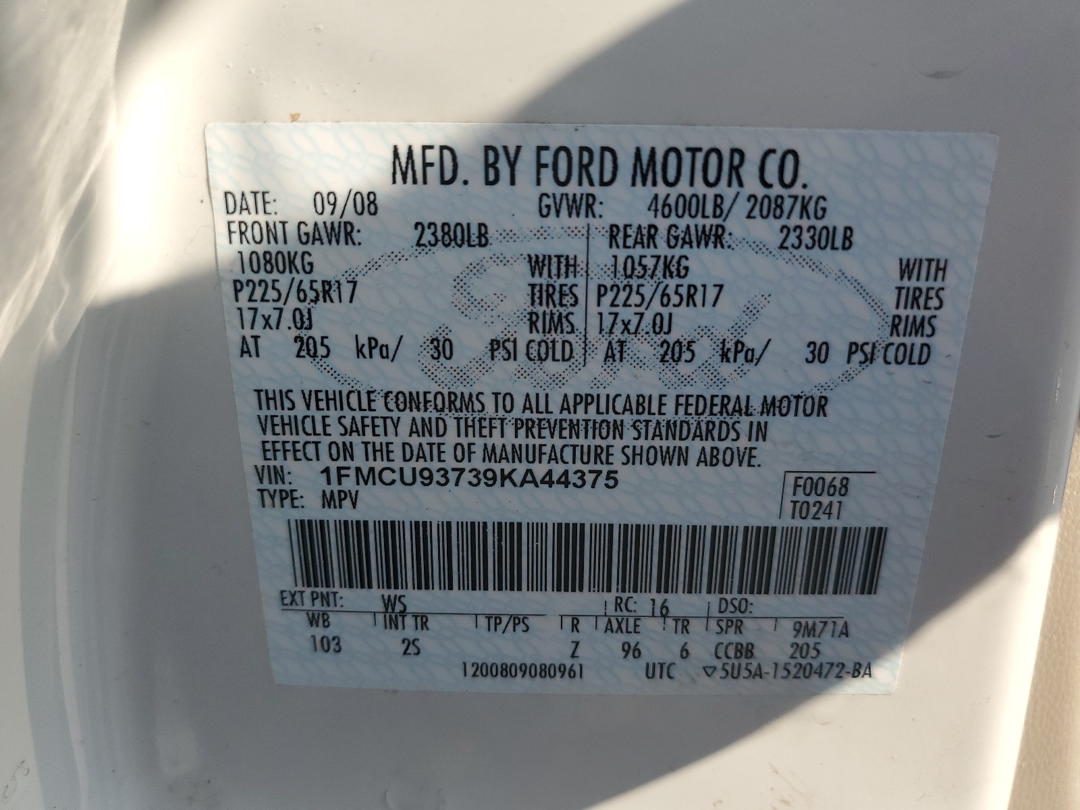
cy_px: 405
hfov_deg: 67.3
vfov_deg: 53.1
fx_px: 811
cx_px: 540
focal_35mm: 26
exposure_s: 1/1429
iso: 50
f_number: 1.5
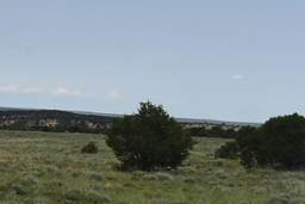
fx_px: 1144
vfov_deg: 10.2
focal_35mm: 135
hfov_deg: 12.6
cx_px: -372
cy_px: 128
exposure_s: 1/320
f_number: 9
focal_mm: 18
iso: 100
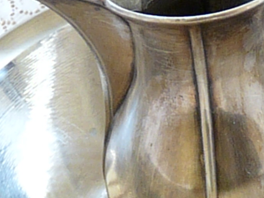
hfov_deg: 23.9
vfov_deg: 17.9
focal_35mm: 81
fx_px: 618
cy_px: 184
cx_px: 196
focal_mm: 4.8
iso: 800
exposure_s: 1/50
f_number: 2.8
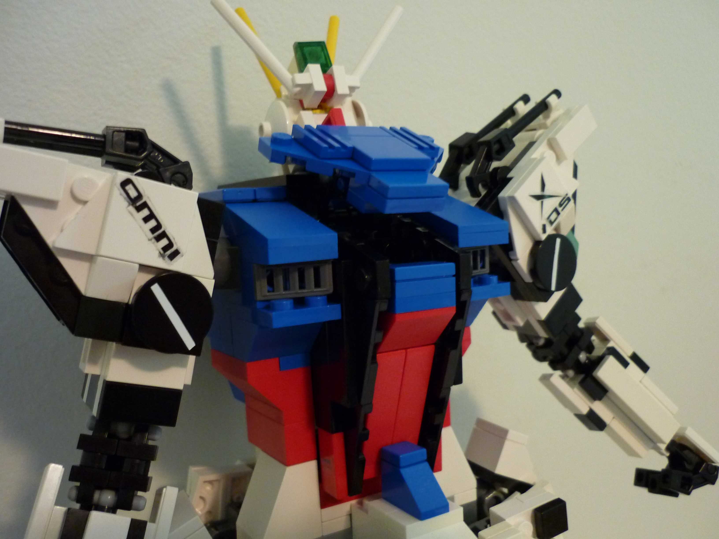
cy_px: 270
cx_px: 360
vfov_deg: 42.9
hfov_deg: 55.4
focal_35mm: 33
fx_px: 685
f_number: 2.8
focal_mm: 5.5
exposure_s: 1/8
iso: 400
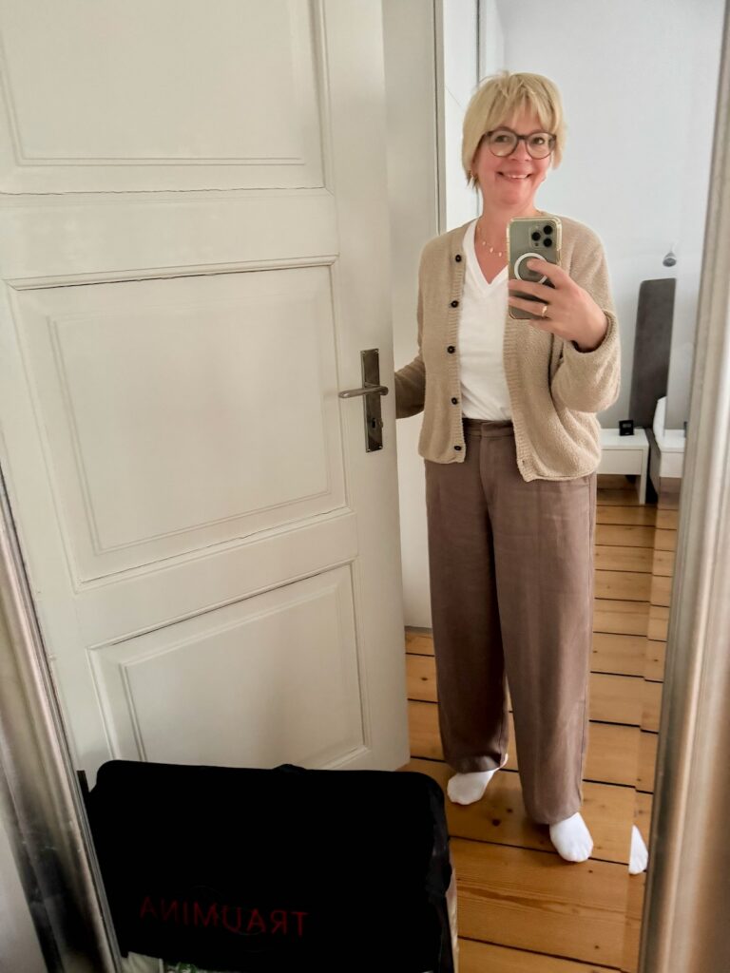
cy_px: 486
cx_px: 365
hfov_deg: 56.8
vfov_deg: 71.6
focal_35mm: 24
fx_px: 675
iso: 1250
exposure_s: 1/30
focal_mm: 6.76
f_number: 1.78
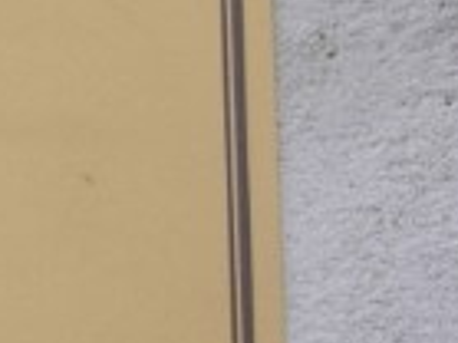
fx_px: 5288
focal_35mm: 400
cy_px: 181
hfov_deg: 4.9
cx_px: -494
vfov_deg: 3.7
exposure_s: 1/100
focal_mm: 15.6
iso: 80
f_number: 5.6
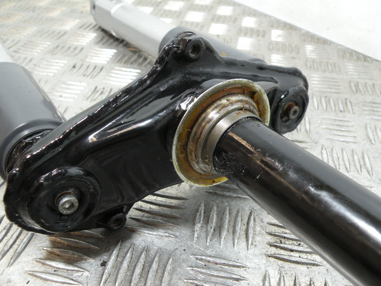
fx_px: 363
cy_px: 143
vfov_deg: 42.9
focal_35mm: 33
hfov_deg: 55.4
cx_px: 190
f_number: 3.2
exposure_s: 1/63.2
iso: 176
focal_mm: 5.8
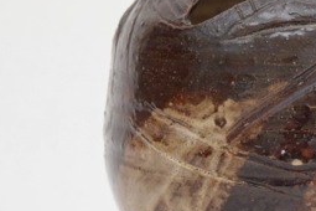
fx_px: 1819
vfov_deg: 6.6
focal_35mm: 207
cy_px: 112
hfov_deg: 9.9
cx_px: 289
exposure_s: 1/125
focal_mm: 55
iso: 1600
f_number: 5.6
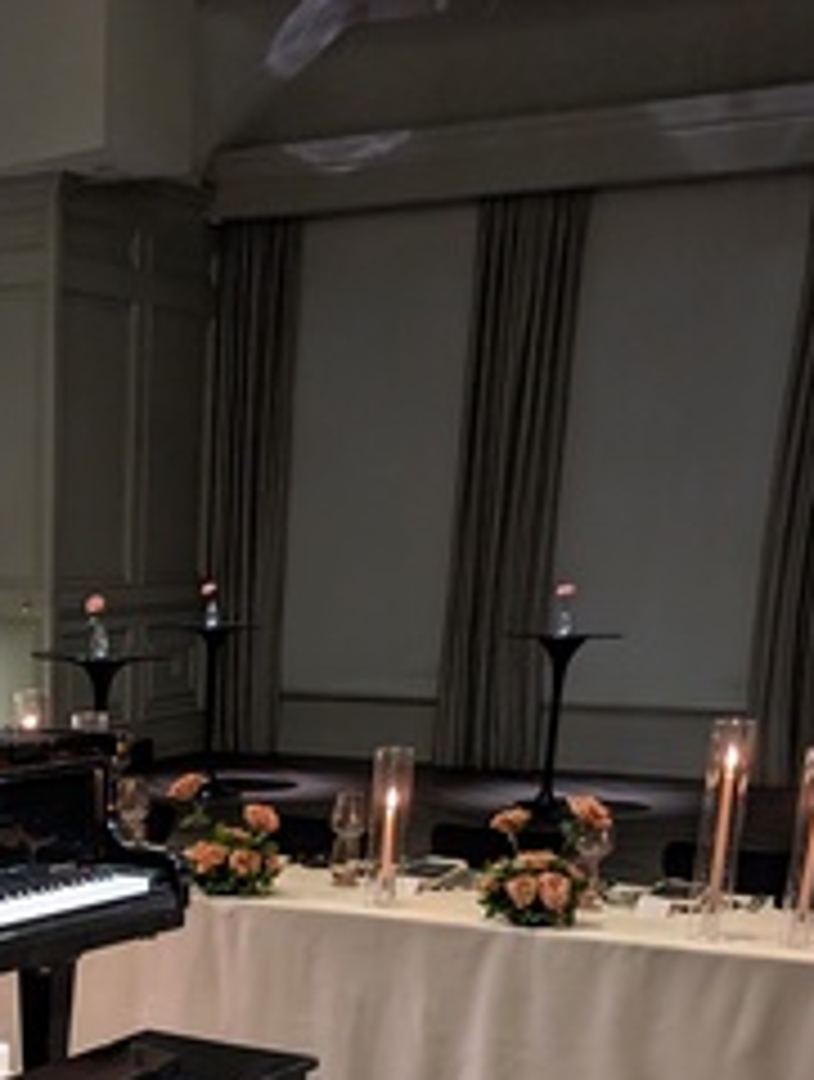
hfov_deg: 23.2
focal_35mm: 60
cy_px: 1300
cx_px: -54
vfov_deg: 28.0
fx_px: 1875
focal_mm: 6.9
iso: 538
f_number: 1.68
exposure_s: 1/60
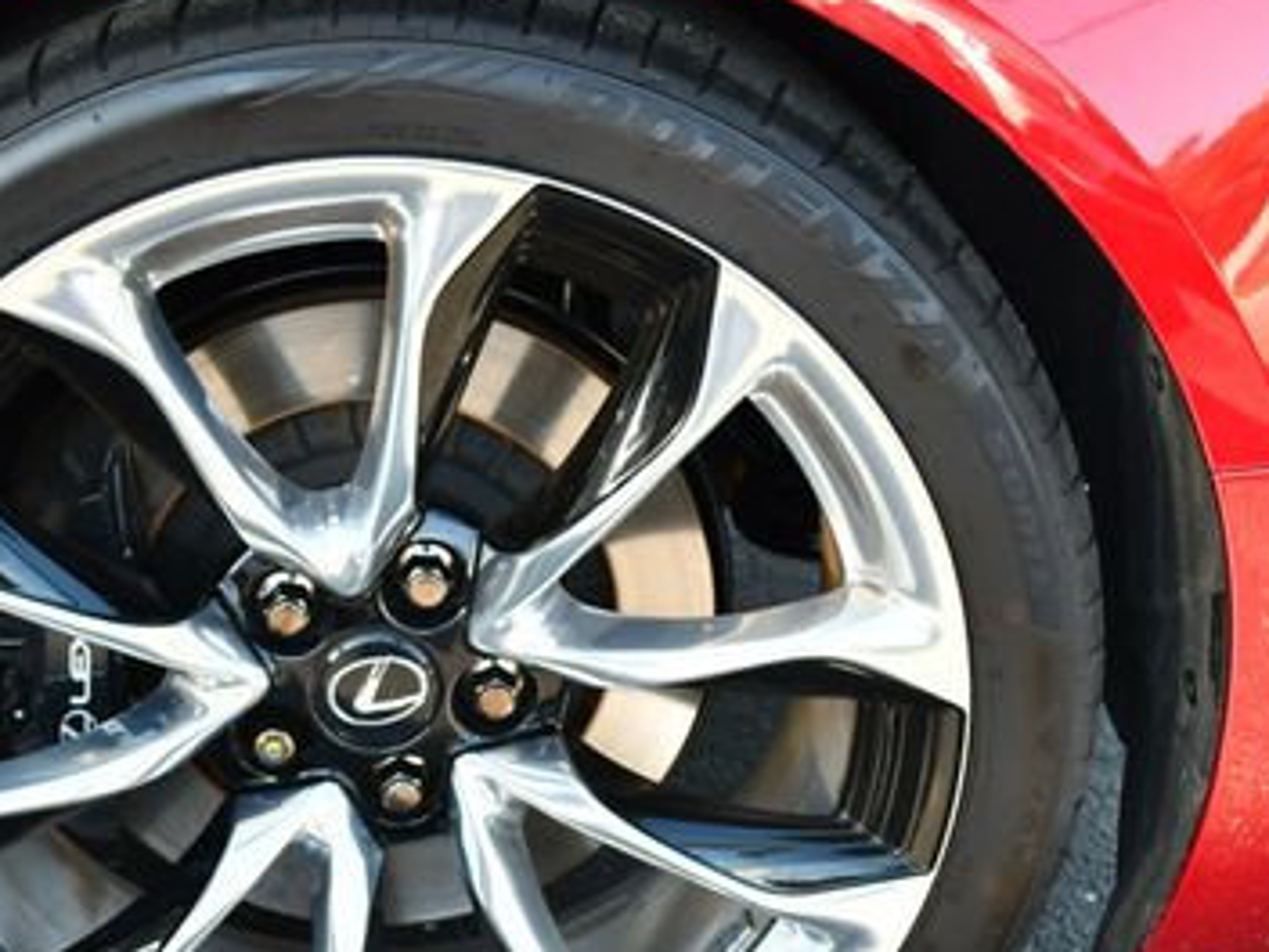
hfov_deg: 25.1
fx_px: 2823
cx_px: 339
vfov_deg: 19.1
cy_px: 667
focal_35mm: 77
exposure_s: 1/250
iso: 400
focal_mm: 22
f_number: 4
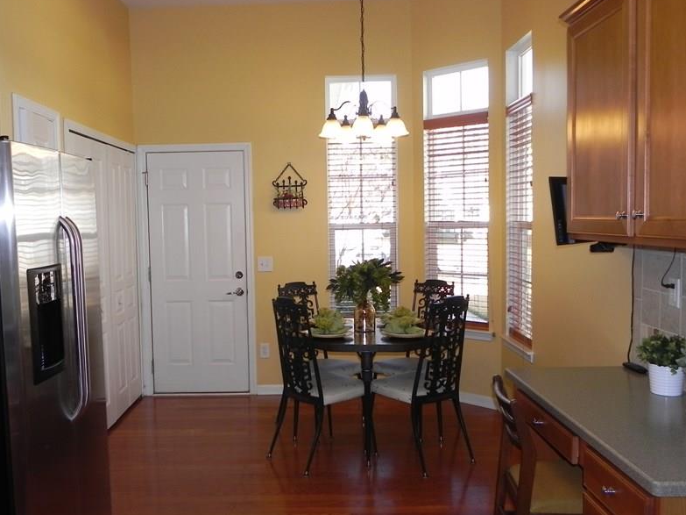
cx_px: 307
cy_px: 268
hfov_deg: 53.9
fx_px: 674
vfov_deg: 41.8
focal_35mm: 34
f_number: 3.2
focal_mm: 4.6
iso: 160
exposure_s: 1/84.5
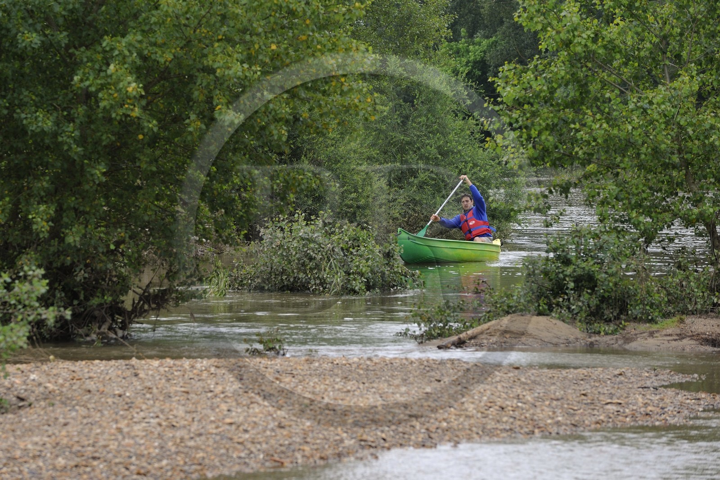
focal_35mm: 200
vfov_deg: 6.9
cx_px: 360
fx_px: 3999
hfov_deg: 10.3
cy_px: 240
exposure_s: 1/400
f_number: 7.1
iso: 800
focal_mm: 200
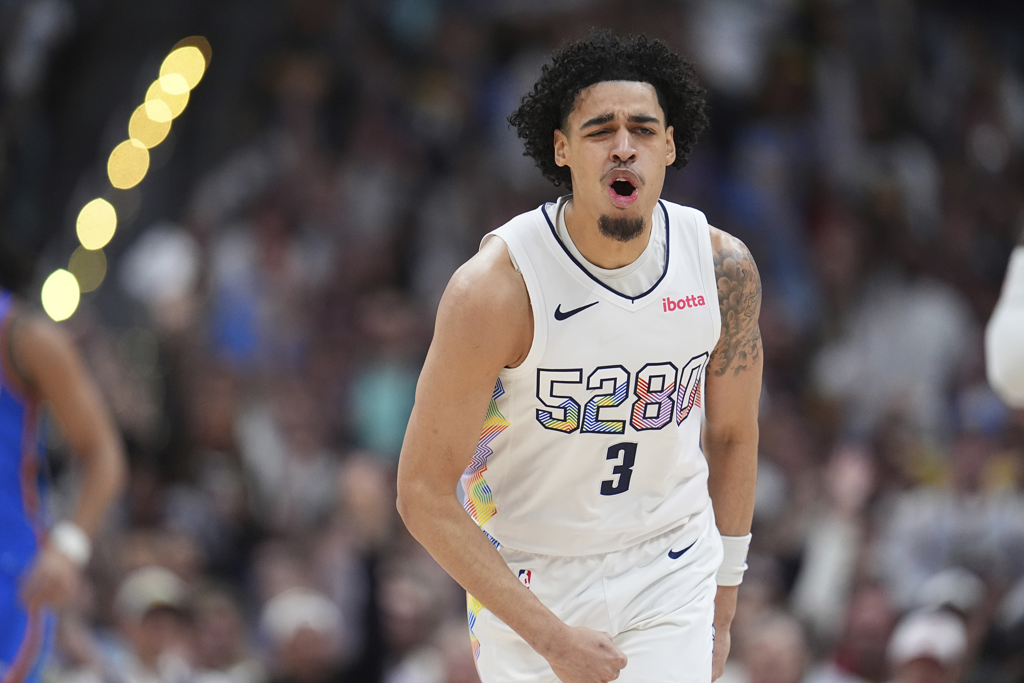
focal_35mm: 400
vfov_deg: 3.4
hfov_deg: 5.2
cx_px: 512
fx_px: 11377
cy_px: 342
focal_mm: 400
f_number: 3.2
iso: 5000
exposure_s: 1/2000
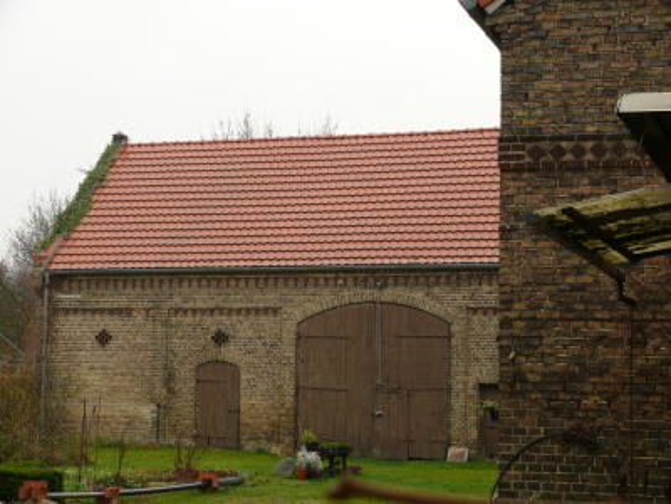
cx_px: 336
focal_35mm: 81
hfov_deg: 24.1
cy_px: 252
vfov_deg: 18.2
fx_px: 1570
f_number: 4
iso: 100
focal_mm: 17
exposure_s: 1/125
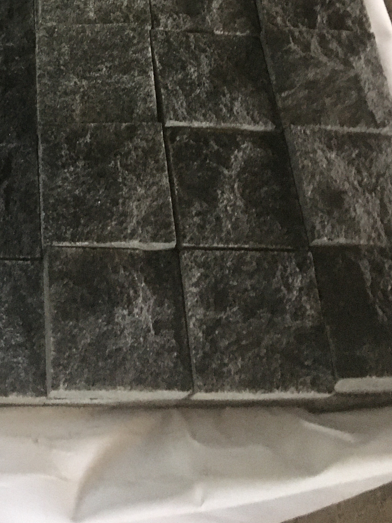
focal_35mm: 59
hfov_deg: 24.0
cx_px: 21
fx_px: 891
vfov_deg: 30.6
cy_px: 12
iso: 320
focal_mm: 4.15
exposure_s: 1/17
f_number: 2.2
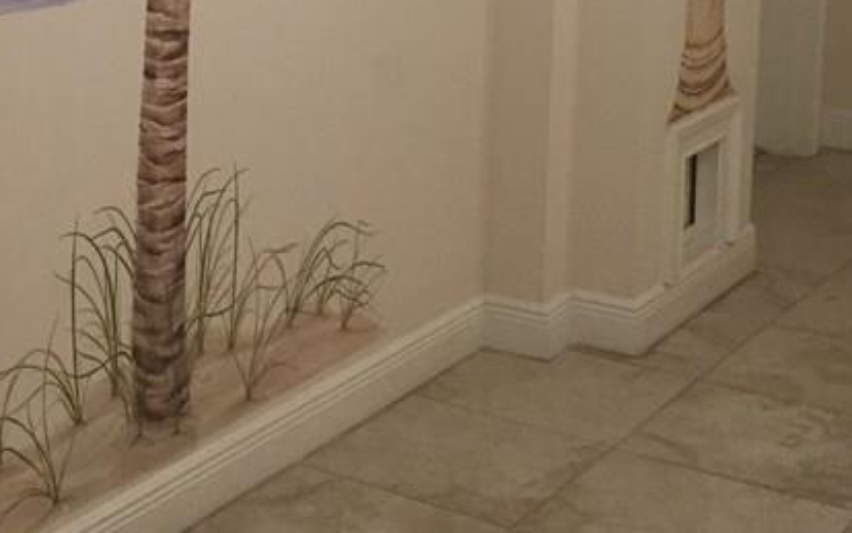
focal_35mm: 76
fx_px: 1765
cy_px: -10
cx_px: 39
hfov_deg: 26.0
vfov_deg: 16.8
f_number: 2.2
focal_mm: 4.15
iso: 125
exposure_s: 1/30
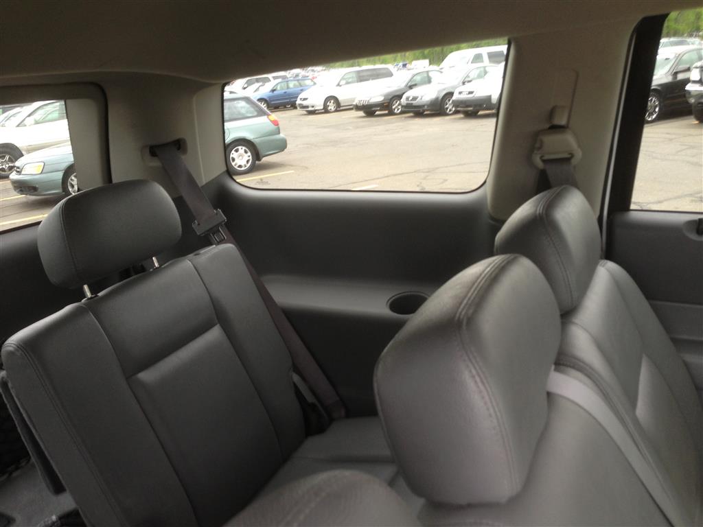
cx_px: 352
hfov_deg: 55.4
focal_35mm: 33
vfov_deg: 42.9
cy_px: 264
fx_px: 670
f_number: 2.4
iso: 64
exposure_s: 1/24
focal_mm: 4.13
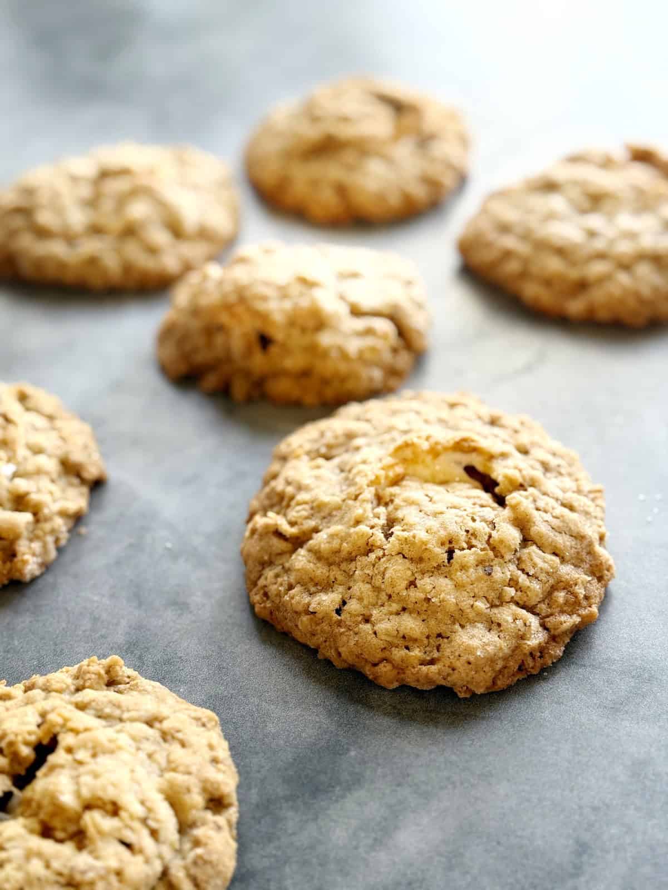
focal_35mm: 48
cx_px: 334
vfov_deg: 39.7
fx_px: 1235
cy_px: 445
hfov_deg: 30.3
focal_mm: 6.8
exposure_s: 1/74
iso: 100
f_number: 1.8
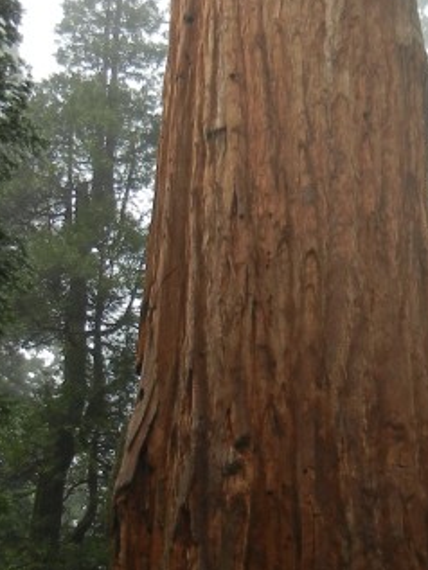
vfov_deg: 20.1
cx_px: 451
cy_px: 408
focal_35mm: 97
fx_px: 1598
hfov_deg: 14.9
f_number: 3.5
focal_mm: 5.4
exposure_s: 1/290
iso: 160
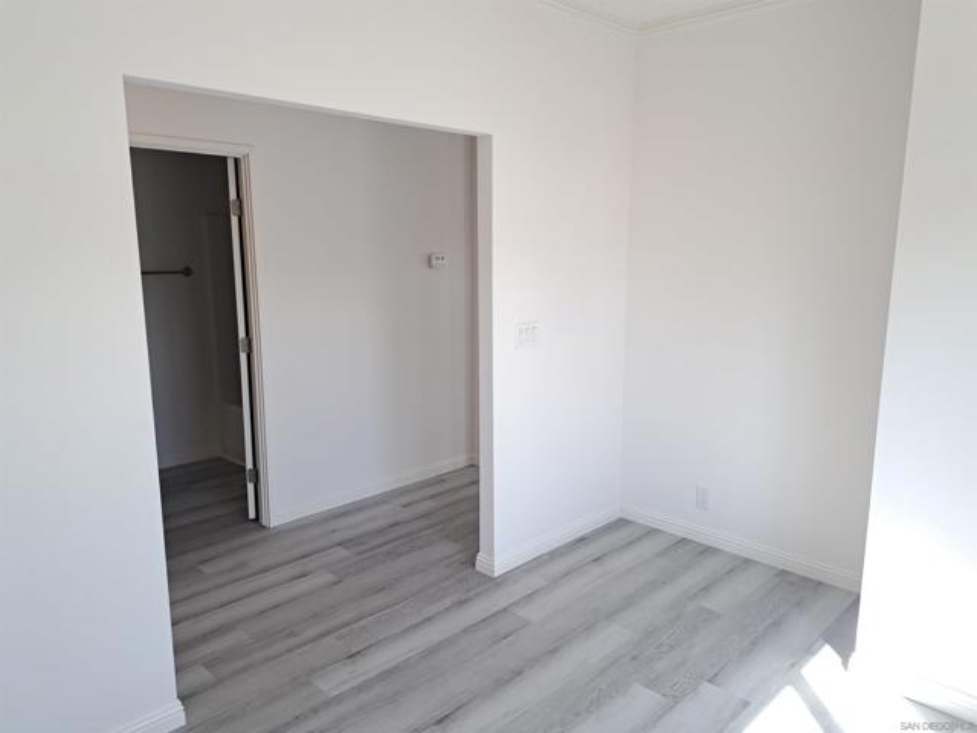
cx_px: 488
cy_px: 366
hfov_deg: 71.6
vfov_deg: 56.8
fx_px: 677
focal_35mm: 24
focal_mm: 5.23
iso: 64
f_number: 1.8
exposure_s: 1/60
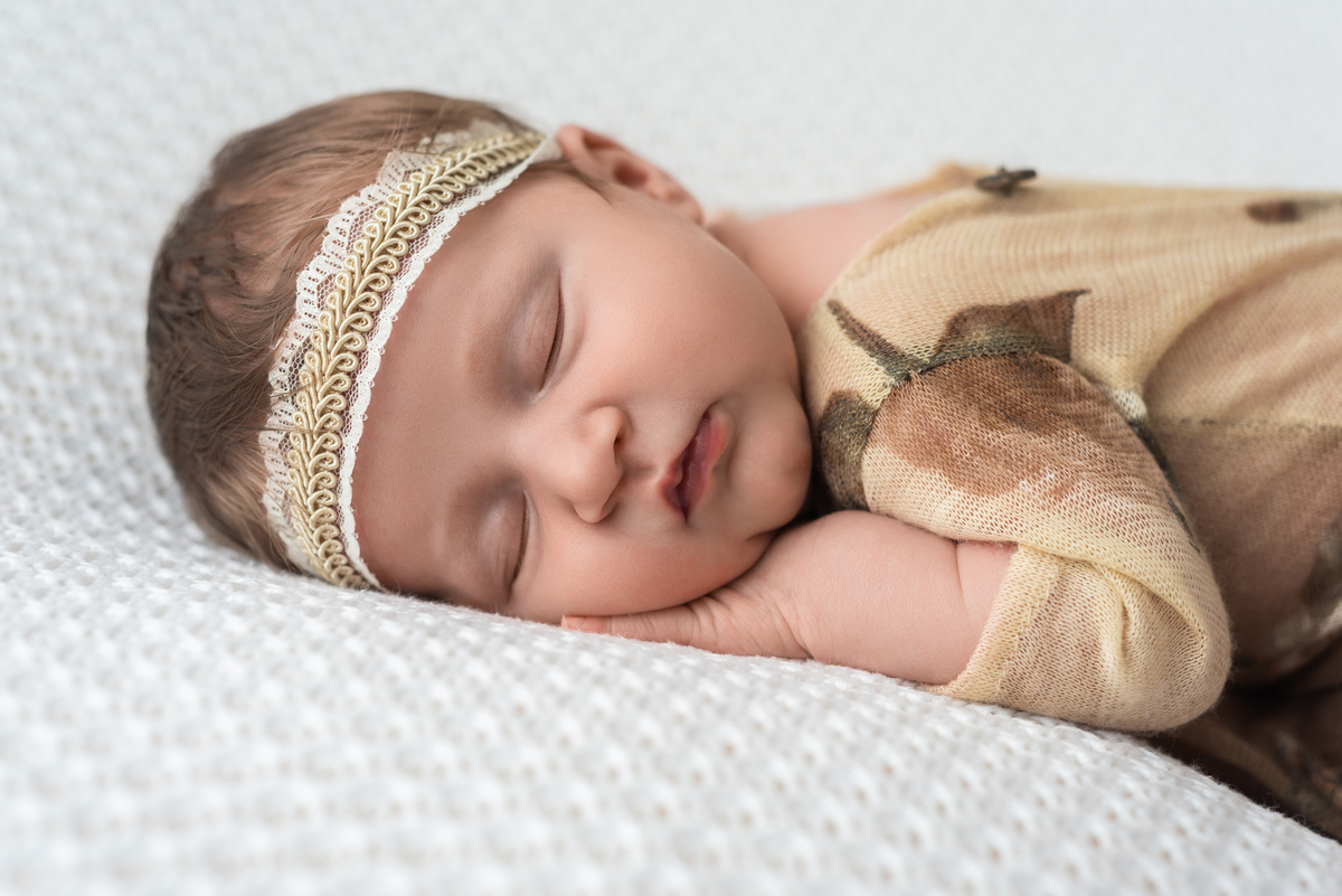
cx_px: 671
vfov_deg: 27.0
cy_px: 448
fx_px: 1864
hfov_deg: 39.6
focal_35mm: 50
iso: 100
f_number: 3.5
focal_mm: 50
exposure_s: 1/250
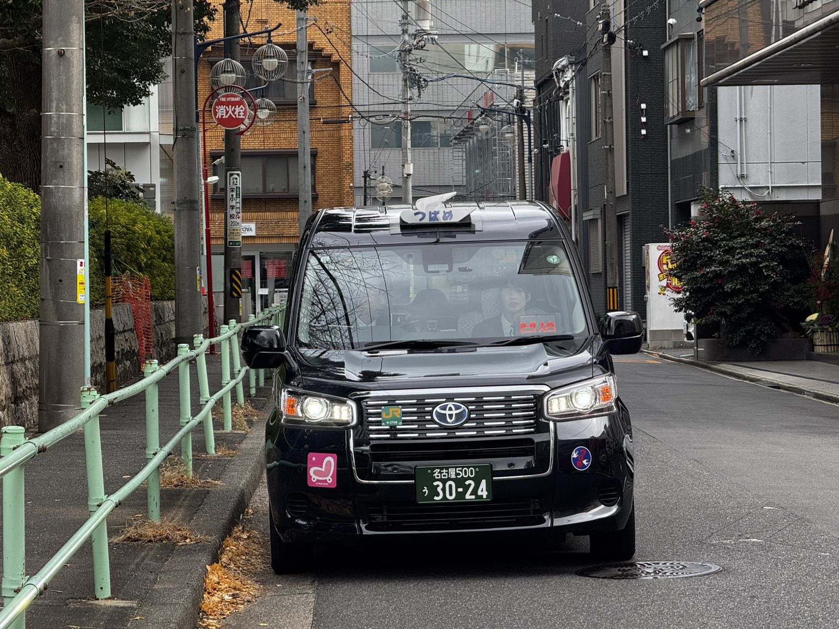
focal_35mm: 120
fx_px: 2908
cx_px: 420
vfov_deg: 12.3
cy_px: 314
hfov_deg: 16.4
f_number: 2.8
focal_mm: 15.66
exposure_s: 1/99
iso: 80
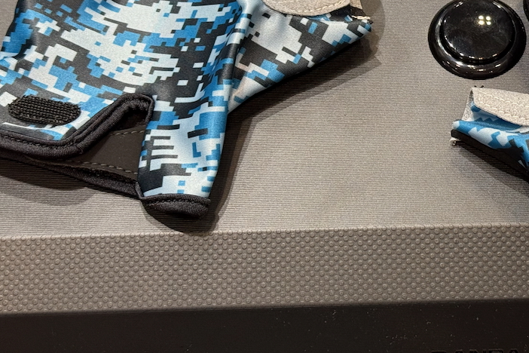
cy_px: 45
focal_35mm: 91
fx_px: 1337
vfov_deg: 14.9
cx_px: 451
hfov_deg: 22.0
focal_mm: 6.76
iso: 100
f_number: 1.78
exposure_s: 1/50
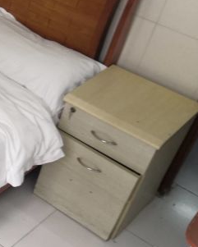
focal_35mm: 70
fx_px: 512
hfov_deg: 18.5
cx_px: -124
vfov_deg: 27.1
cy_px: 135
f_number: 1.8
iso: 200
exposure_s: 1/36
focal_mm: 3.95
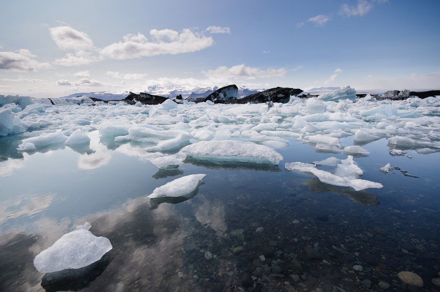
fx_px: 183
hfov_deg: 100.5
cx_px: 220
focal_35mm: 15
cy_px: 146
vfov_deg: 77.1
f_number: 8
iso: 200
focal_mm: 10
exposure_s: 1/800
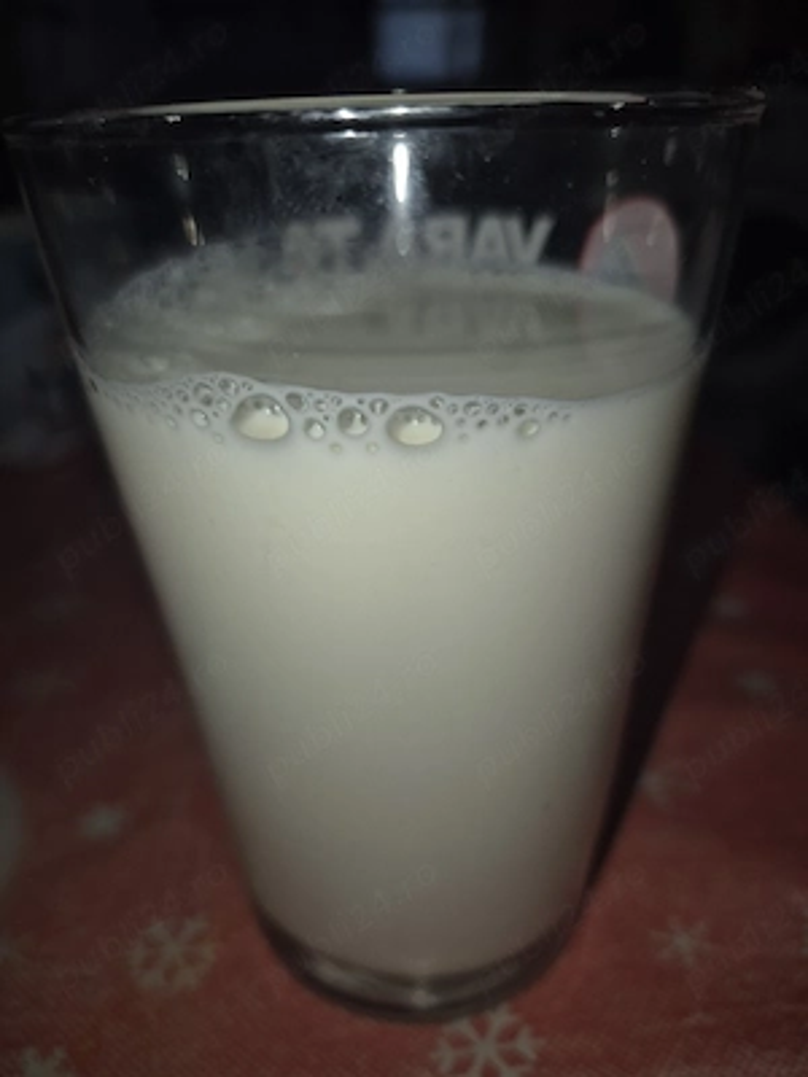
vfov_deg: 73.9
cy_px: 538
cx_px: 404
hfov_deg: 58.9
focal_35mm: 23
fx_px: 716
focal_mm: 5.4
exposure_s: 1/59.2
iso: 25
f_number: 1.8
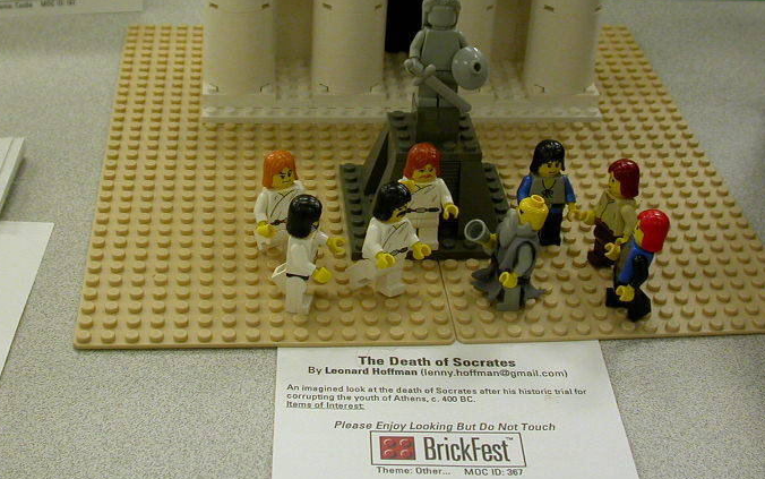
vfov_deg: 21.1
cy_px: 122
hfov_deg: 33.4
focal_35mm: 61
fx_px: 1272
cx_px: 327
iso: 100
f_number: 2.6
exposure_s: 1/10.7
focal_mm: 7.85
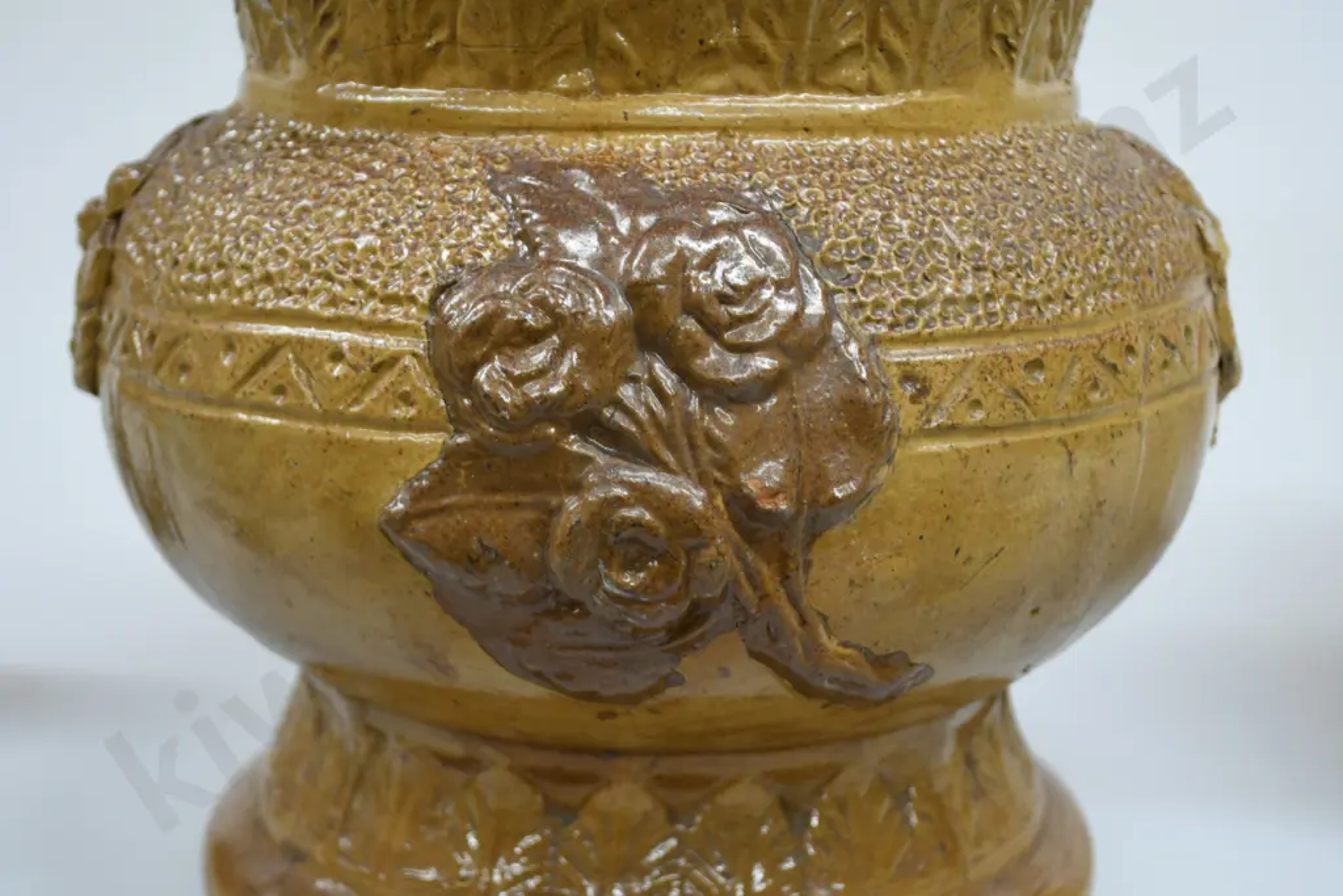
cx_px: 672
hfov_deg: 31.9
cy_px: 448
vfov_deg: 21.6
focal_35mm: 63
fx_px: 2350
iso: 400
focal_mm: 42
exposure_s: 1/50
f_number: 5.3
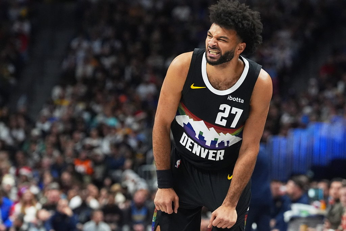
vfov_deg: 7.0
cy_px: 116
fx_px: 1886
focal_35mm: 196
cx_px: 173
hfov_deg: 10.5
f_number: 3.2
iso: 5000
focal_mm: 131
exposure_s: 1/2000
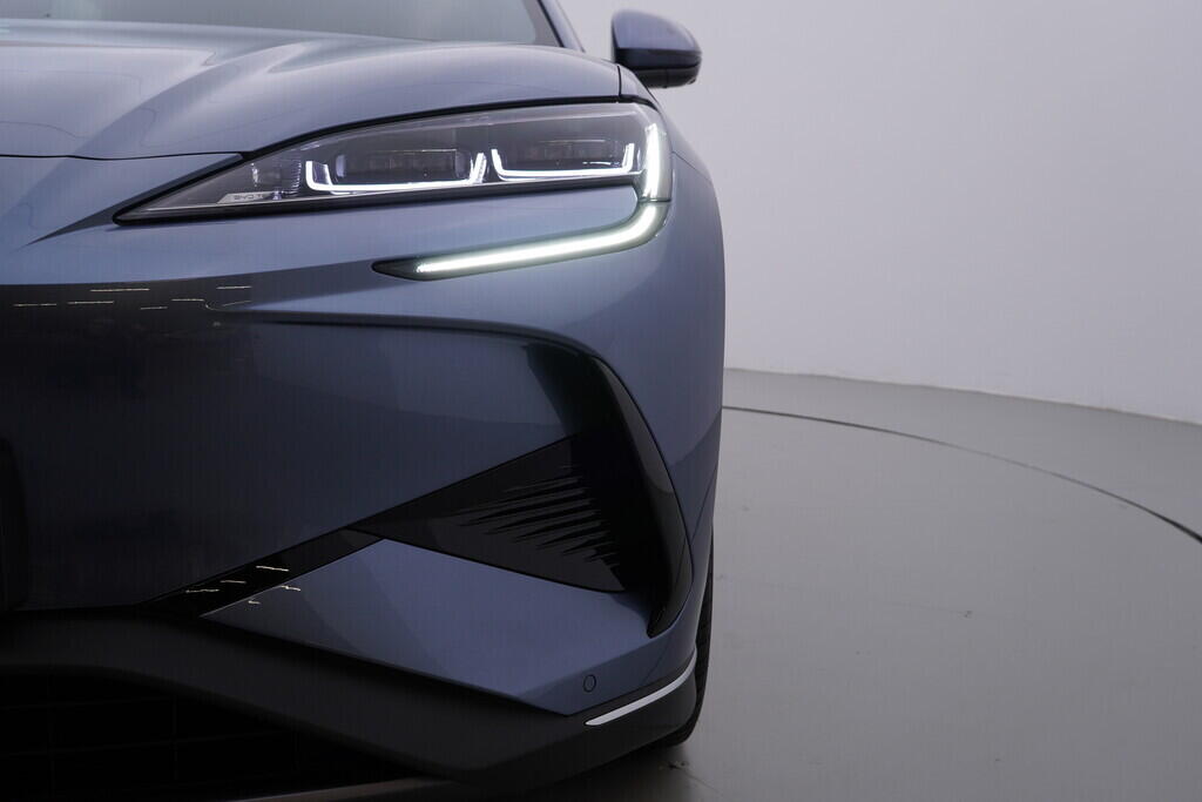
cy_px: 401
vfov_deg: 36.9
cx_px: 601
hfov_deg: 53.1
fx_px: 1202
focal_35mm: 36
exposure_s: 1/100
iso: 125
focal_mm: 24
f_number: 4.5
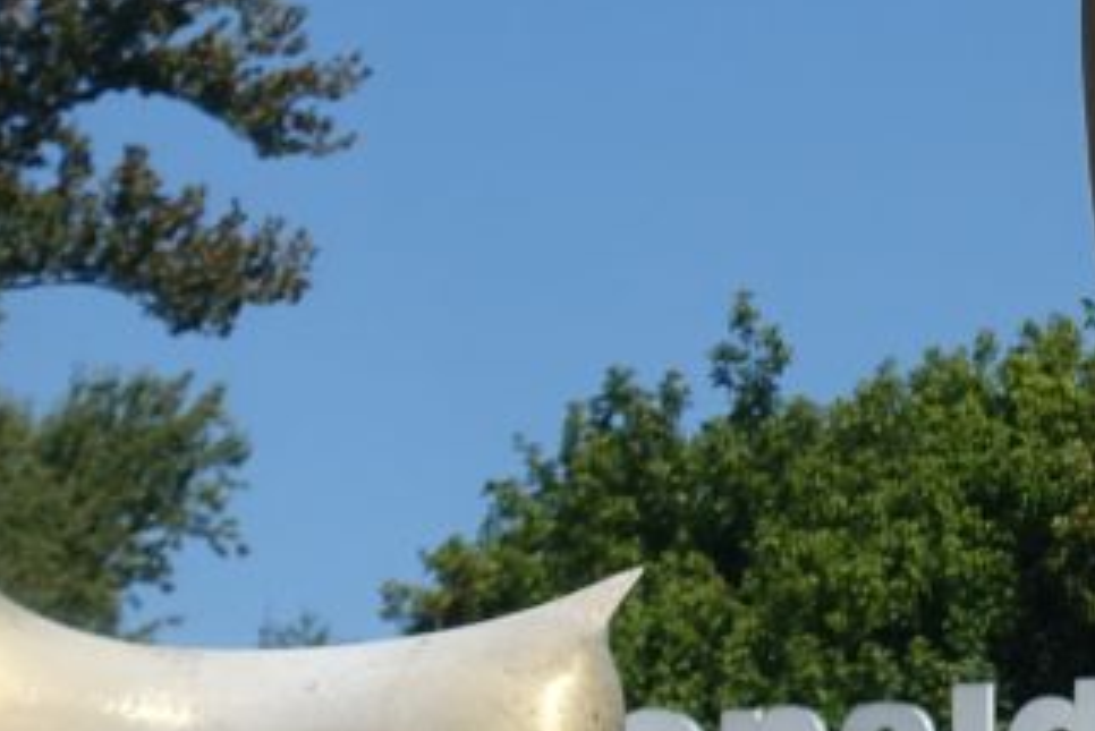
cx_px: 2258
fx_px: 9037
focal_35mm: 297
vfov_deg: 4.6
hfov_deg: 6.7
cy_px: -211
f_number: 5.6
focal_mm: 25.7
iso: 125
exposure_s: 1/100
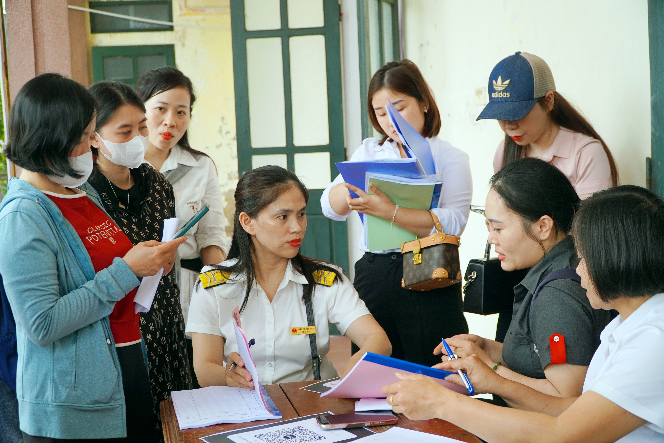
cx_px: 332
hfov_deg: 41.1
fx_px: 885
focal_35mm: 48
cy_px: 222
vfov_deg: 28.1
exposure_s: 1/160
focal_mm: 32
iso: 640
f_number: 4
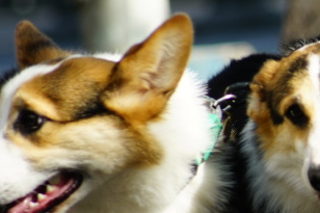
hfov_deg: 2.9
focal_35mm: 701
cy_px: 147
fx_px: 6228
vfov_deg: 2.0
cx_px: 534
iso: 250
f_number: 5.6
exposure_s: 1/200
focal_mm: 180
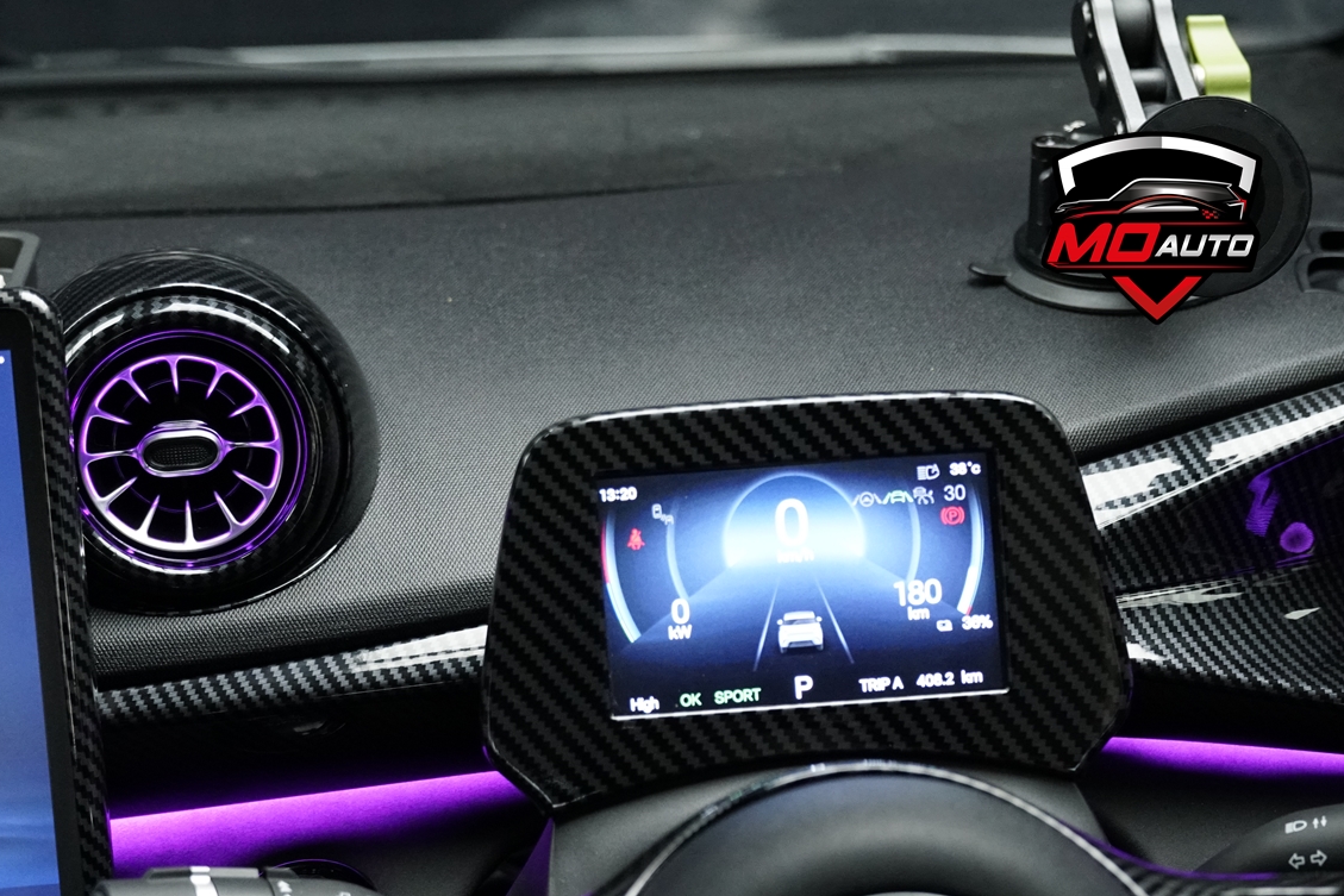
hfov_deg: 23.8
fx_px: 3174
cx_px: 858
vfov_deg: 16.0
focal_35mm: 85
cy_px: 632
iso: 4000
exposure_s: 1/60
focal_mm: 48
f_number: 4
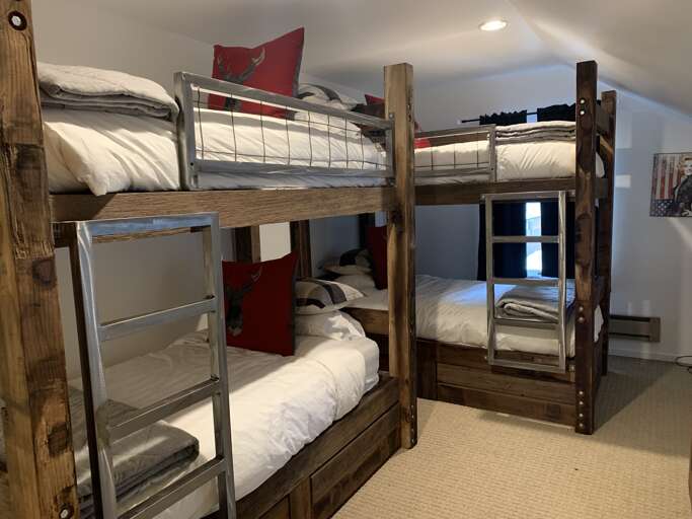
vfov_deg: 53.0
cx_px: 346
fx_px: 520
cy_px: 260
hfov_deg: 67.3
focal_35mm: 26
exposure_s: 1/40
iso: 320
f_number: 1.8
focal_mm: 4.25
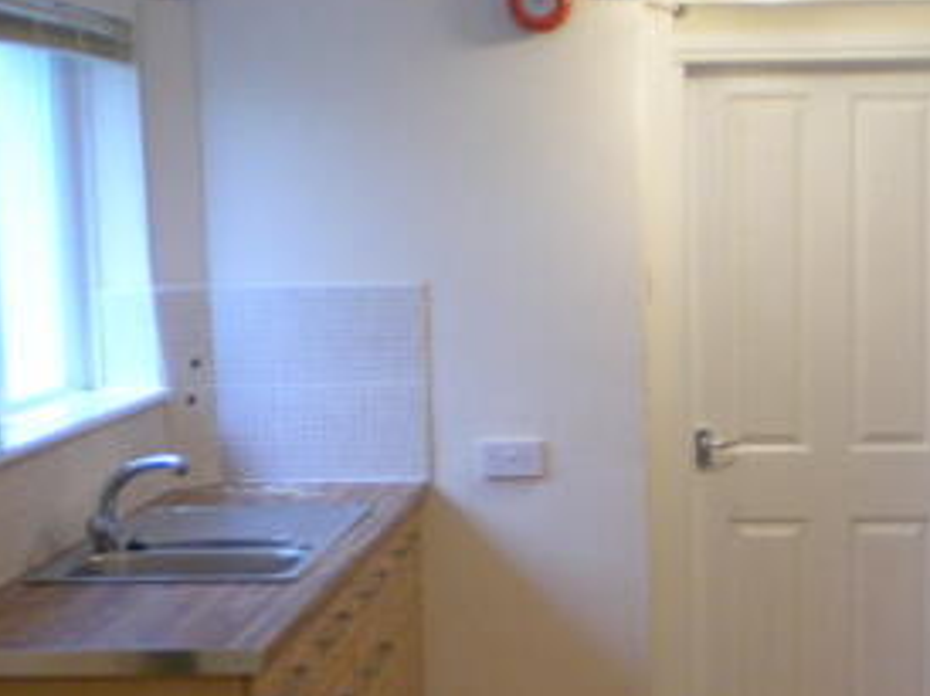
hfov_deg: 23.8
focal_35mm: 81
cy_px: 531
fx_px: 2174
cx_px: 745
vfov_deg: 18.1
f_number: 3.1
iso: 200
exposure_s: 1/20.7
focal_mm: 6.3
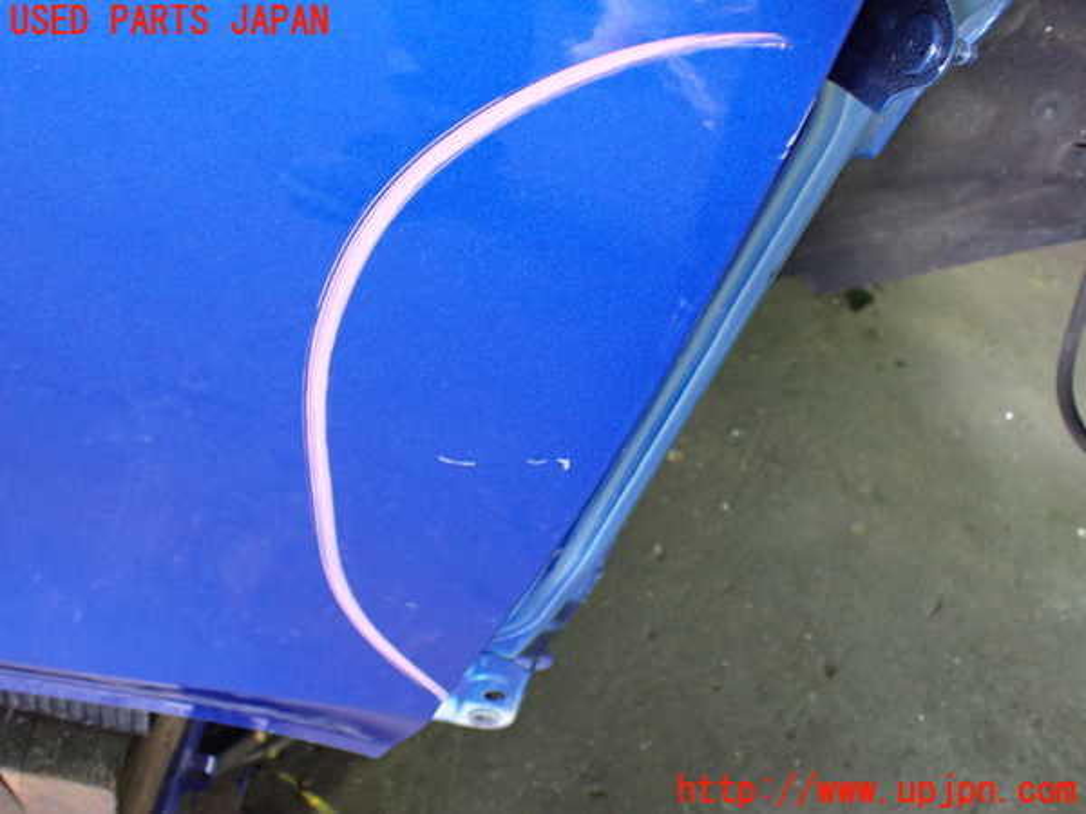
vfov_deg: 46.8
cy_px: 407
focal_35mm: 30
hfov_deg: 60.0
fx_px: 941
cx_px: 543
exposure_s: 1/40
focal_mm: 5.4
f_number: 2.3
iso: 800
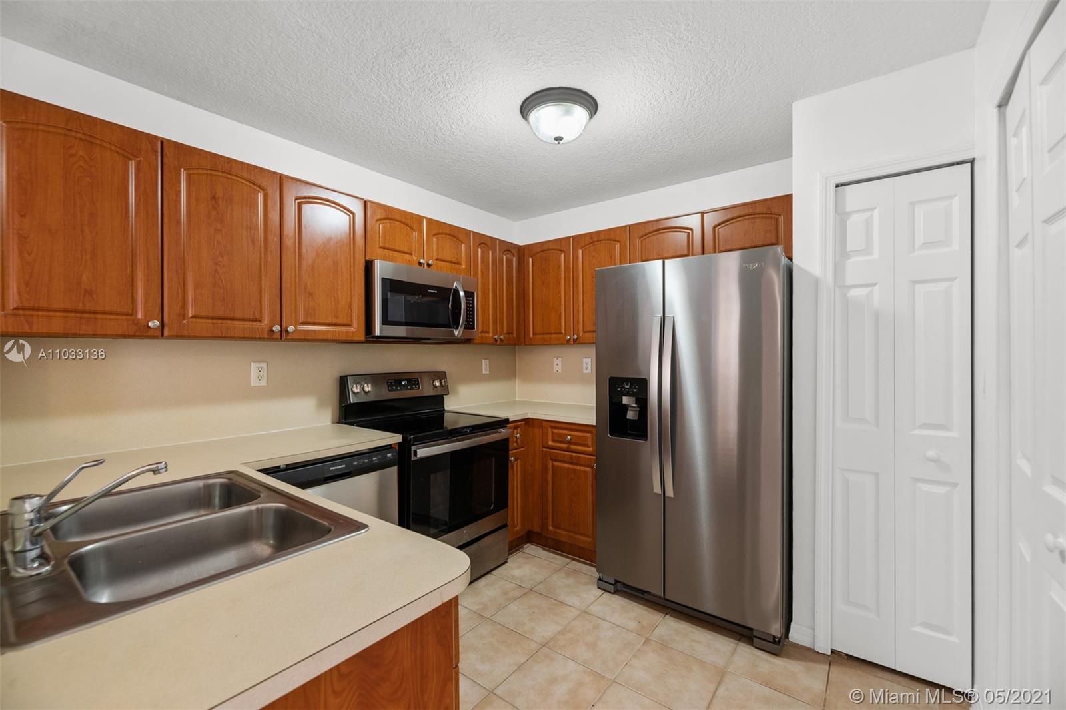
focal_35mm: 14
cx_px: 533
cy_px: 355
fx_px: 414
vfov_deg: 81.2
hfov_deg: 104.3
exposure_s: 1/4
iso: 320
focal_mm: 14
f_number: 7.1
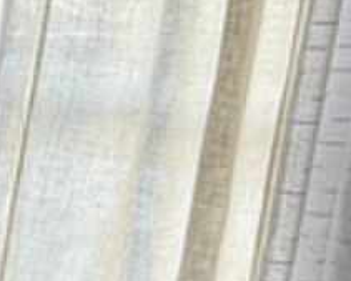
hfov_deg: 19.0
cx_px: -233
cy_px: 181
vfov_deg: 18.5
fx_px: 863
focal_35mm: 83
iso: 50
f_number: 2.2
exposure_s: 1/99
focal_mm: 2.22
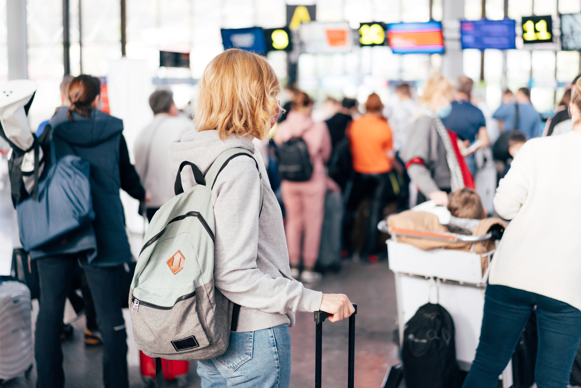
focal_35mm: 55
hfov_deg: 36.2
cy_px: 194
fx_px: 888
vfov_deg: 24.6
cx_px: 290
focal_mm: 55
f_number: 1.8
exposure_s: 1/250
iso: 400
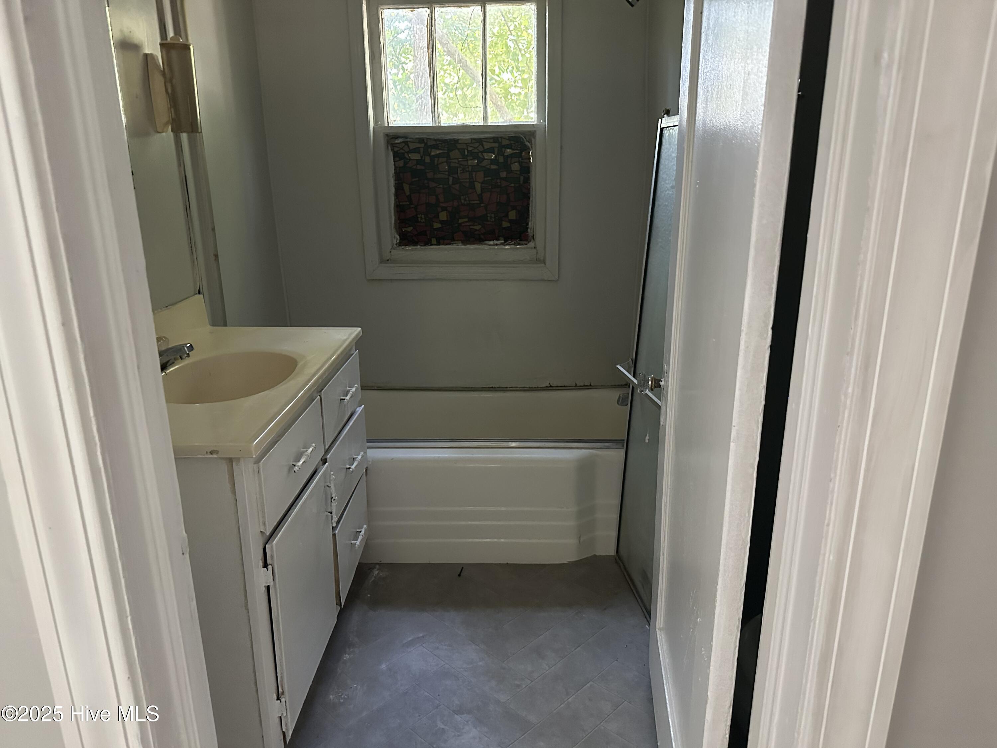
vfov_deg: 56.8
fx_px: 691
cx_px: 498
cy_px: 374
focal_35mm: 24
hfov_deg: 71.6
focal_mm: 6.86
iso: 800
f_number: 1.78
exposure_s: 1/60
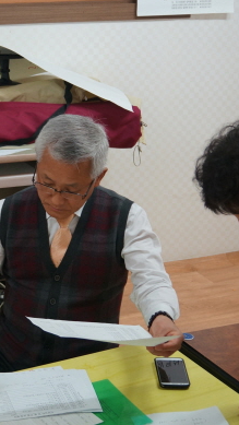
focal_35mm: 79
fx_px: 889
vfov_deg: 26.8
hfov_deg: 15.1
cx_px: 13
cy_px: 195
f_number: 4
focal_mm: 28
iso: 800
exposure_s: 1/100
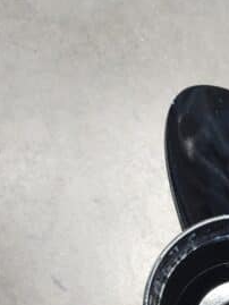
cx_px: 244
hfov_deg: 24.2
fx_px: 502
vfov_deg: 29.5
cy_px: 355
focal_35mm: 57
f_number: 1.8
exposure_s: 1/120
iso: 640
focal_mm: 6.4
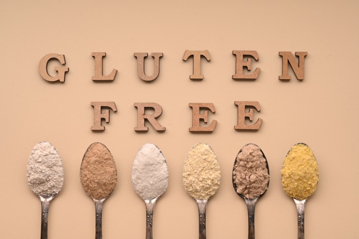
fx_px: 847
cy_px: 120
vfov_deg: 16.1
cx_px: 180
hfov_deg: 23.9
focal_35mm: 85
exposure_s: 1/160
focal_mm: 85
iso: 160
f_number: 8
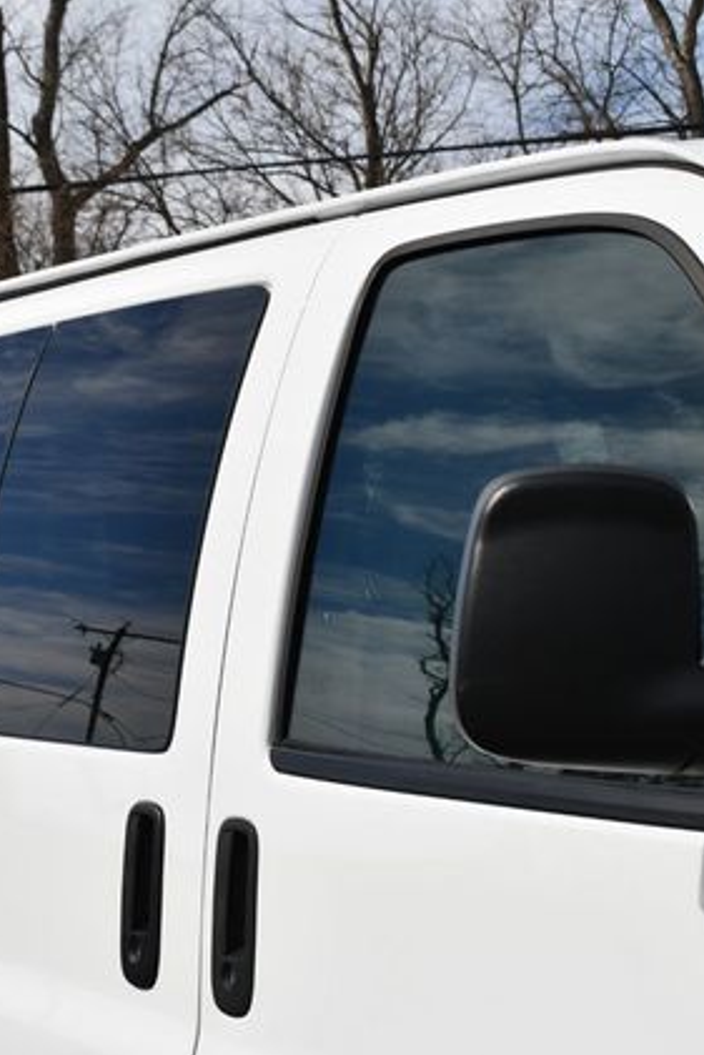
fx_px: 2403
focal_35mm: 82
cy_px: 526
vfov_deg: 24.8
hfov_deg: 16.7
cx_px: 303
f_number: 10
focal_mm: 36
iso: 100
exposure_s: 1/400
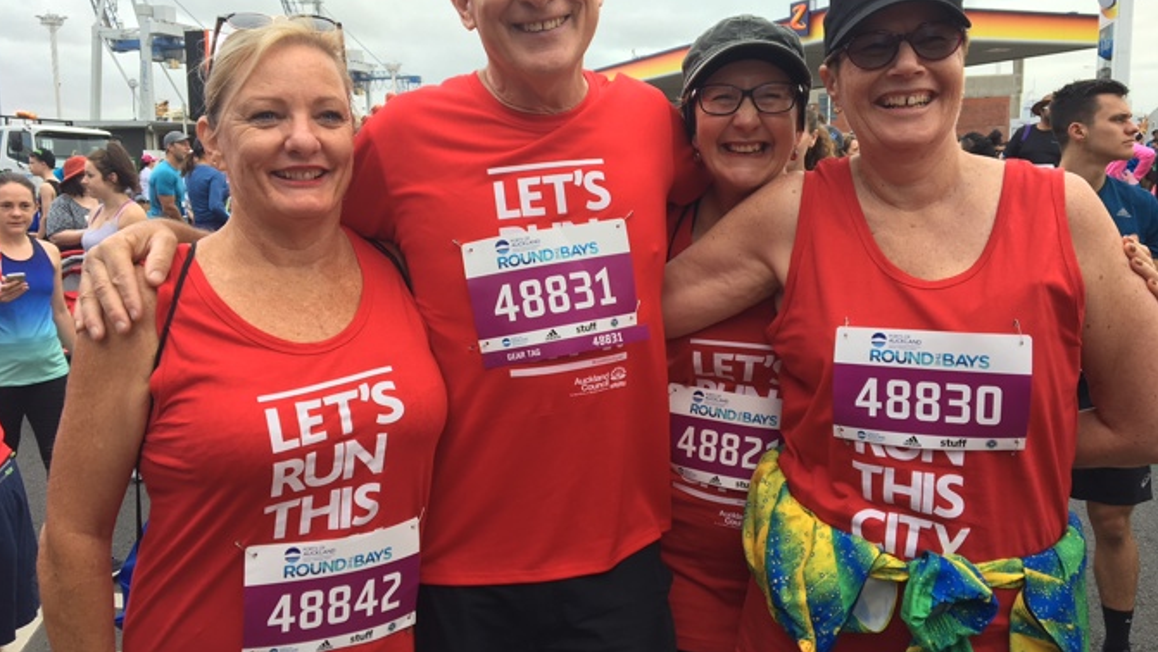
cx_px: 575
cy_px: 293
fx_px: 983
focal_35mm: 32
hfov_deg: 61.0
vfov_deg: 36.7
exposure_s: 1/125
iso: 25
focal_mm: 4.15
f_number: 2.2
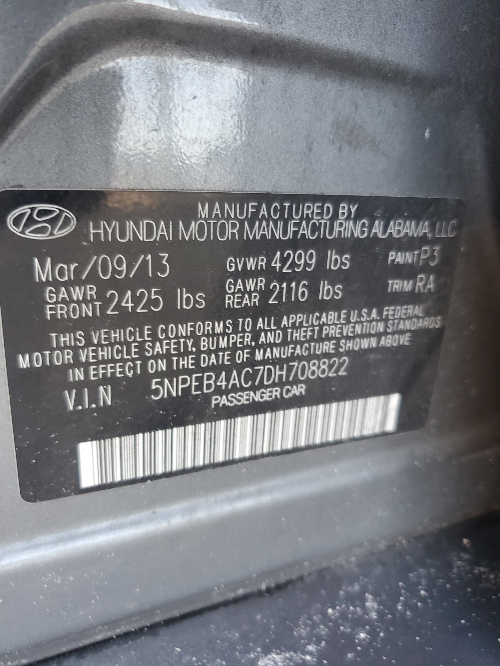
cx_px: 250
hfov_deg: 53.1
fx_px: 501
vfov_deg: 67.3
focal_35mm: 26
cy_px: 333
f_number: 1.5
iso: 57
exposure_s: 1/60.2
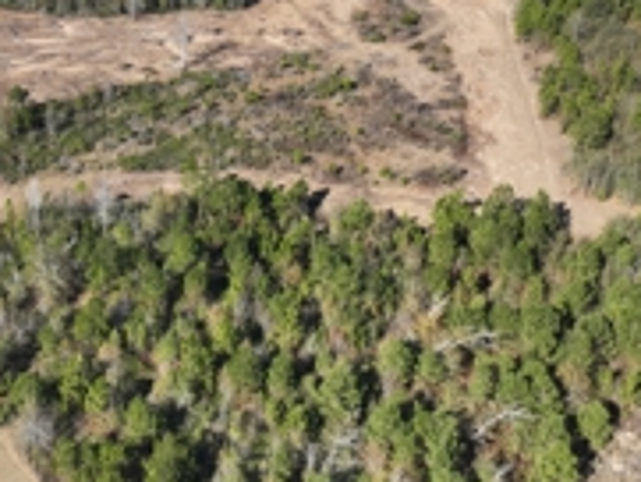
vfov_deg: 26.2
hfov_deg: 34.0
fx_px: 982
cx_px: 53
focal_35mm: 53
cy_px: 7
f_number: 2.8
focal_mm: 12.29
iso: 100
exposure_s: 1/2000
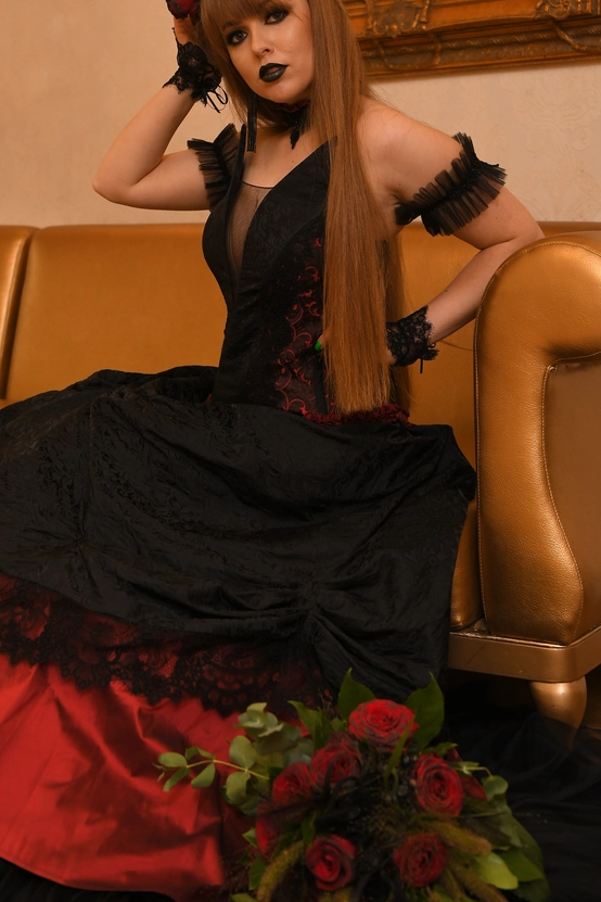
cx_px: 218
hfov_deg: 20.9
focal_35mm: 65
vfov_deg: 30.8
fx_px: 1628
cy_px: 323
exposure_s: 1/250
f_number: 2.8
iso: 800
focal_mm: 36
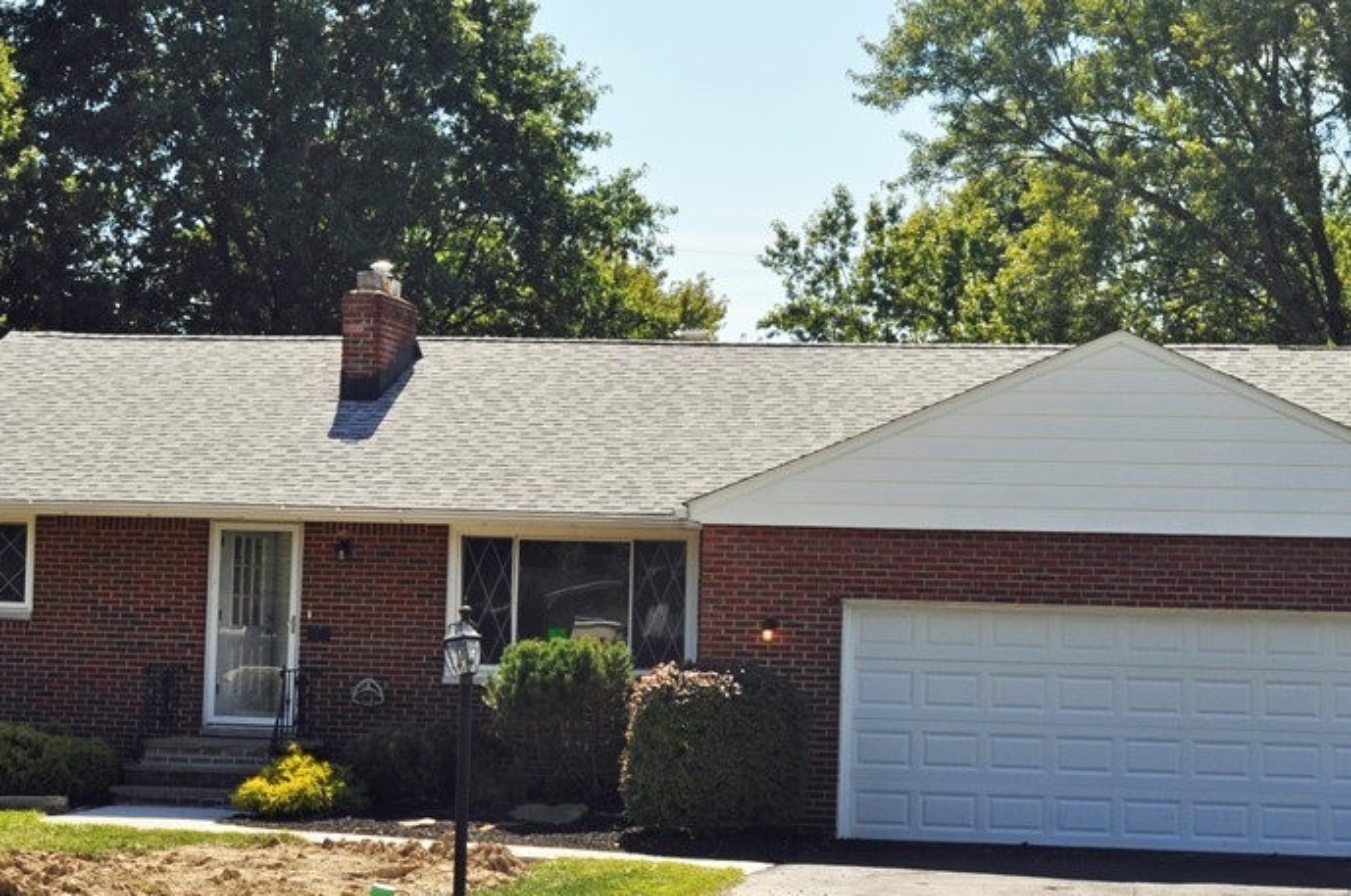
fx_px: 3372
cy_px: 476
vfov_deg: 15.1
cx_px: 743
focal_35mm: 90
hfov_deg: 22.6
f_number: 16
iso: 200
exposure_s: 1/200
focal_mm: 38
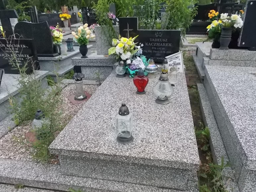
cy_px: 99
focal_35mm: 27
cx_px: 133
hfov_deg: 65.3
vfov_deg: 51.4
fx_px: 200
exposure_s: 1/500
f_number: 8
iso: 400
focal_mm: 4.6
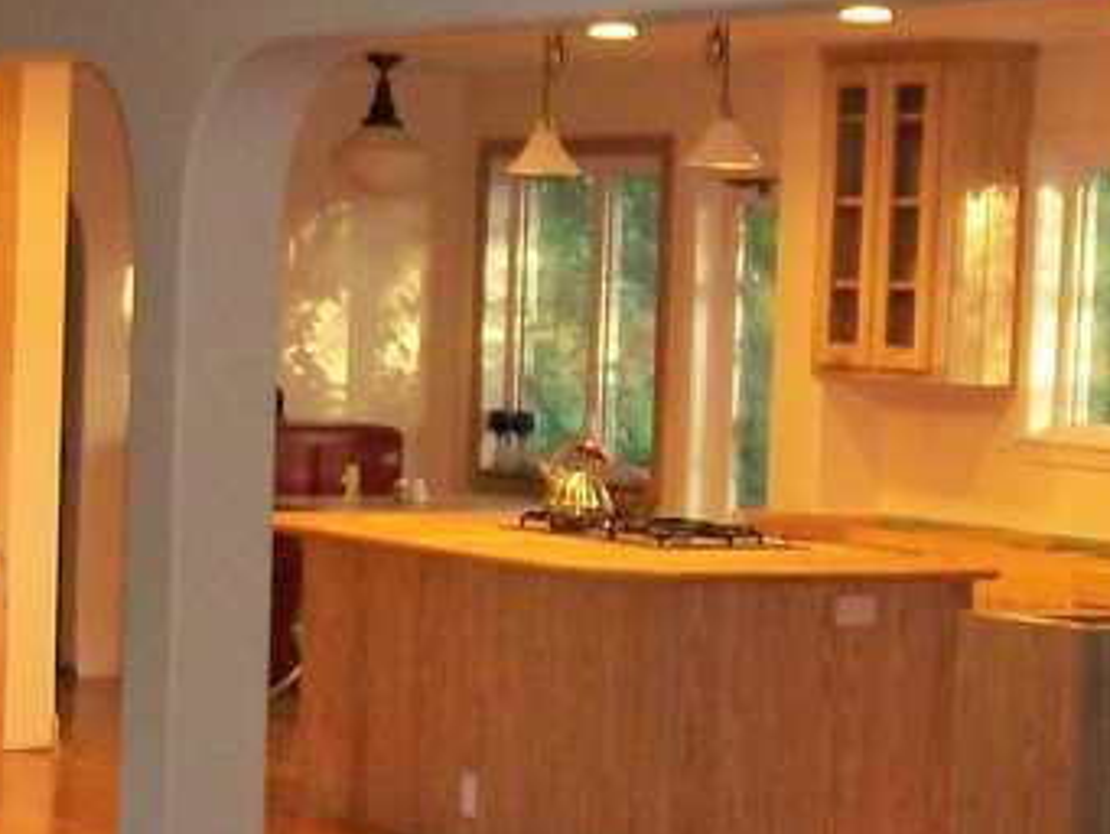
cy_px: 726
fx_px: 4010
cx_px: 454
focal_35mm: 125
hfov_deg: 15.8
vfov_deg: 11.8
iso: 250
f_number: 2.9
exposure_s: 1/30
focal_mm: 5.7
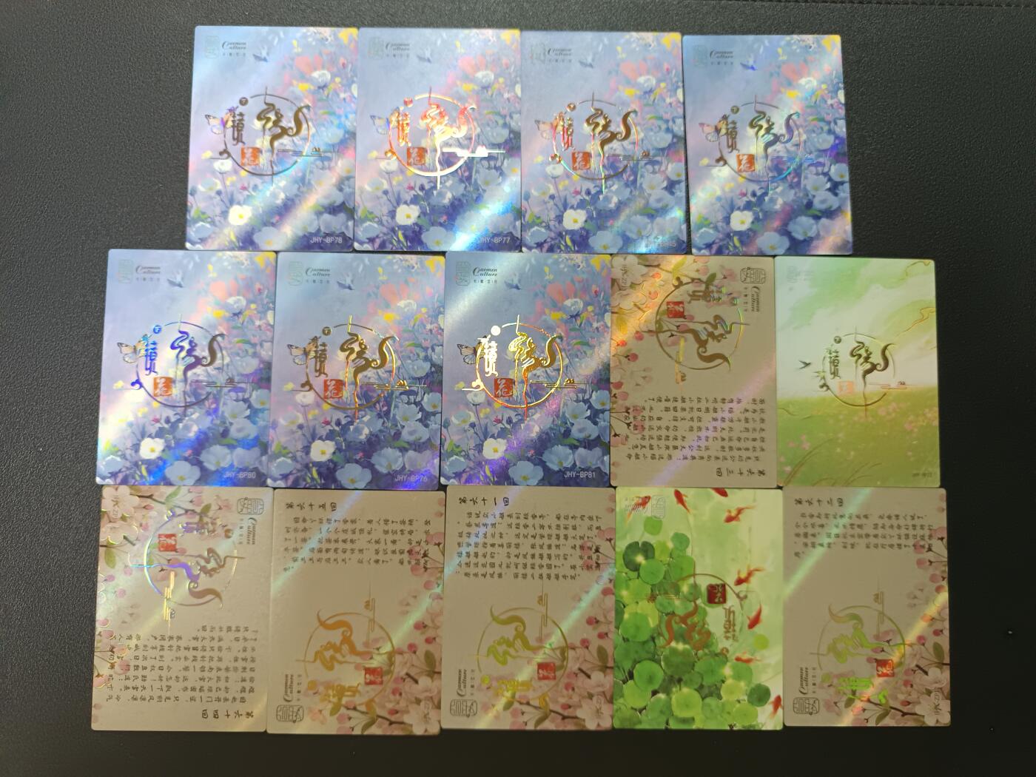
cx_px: 518
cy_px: 388
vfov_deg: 56.8
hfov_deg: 71.6
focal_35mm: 24
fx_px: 718
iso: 1048
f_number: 1.7
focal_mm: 5.31
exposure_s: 1/50
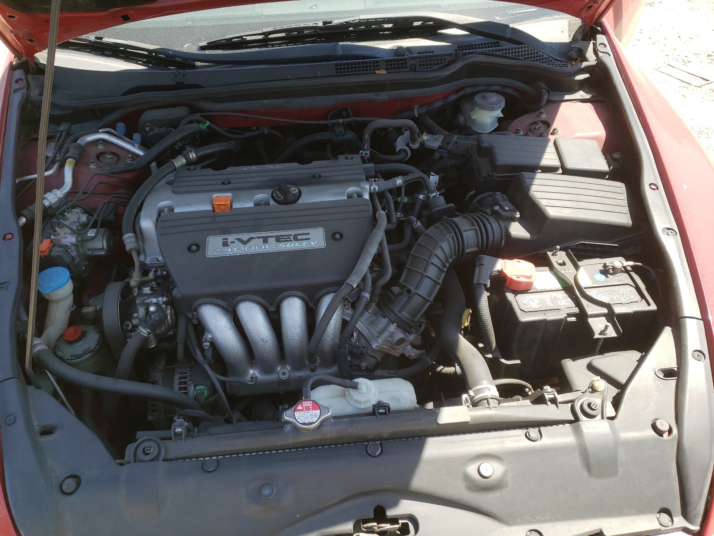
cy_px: 268
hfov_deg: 67.3
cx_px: 357
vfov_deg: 53.1
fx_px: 536
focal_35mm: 26
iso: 50
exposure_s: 1/714
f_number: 1.5
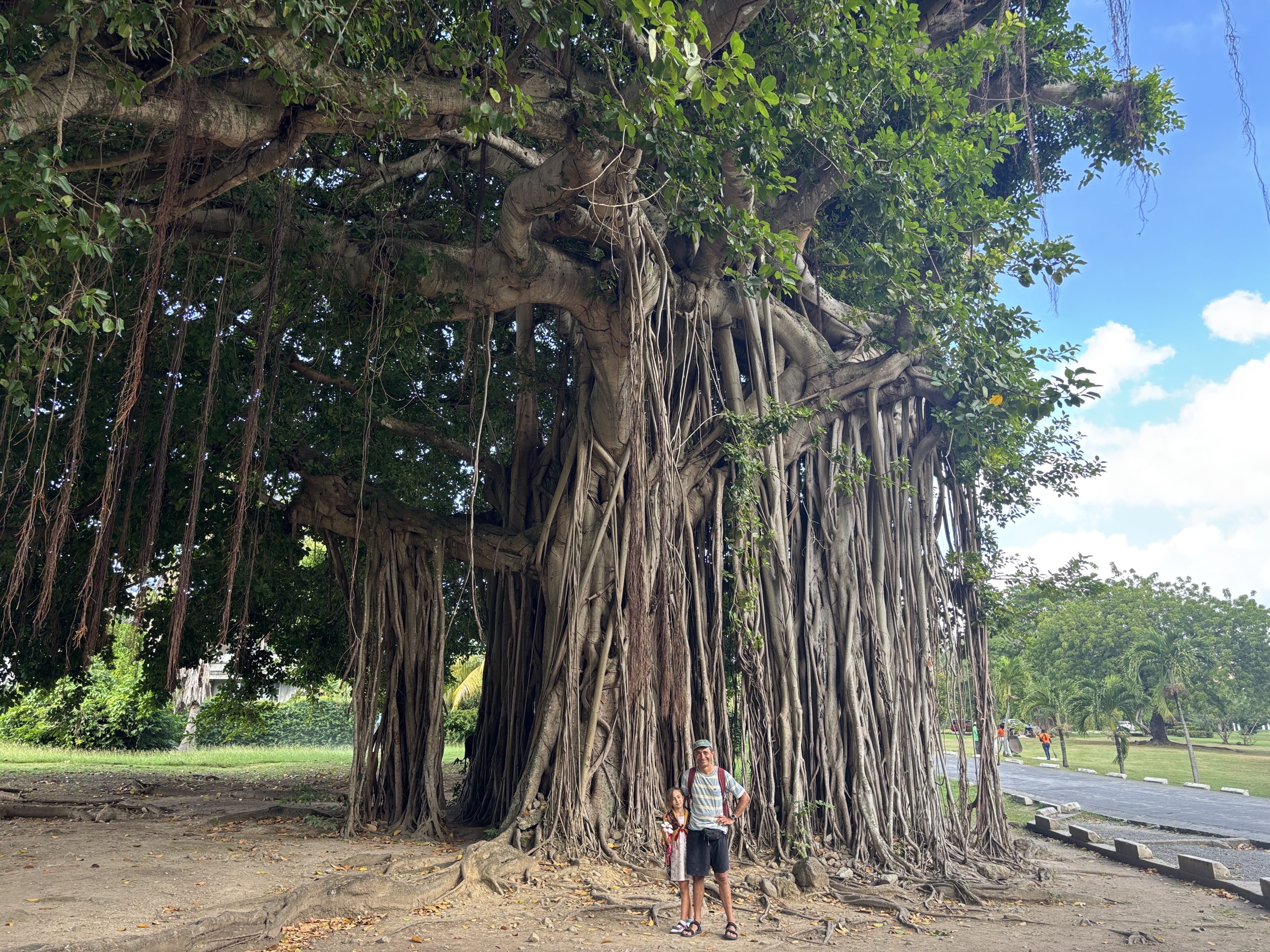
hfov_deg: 67.3
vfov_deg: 53.1
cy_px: 476
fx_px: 954
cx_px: 635
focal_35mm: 26
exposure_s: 1/121
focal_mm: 5.96
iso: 40
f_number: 1.6
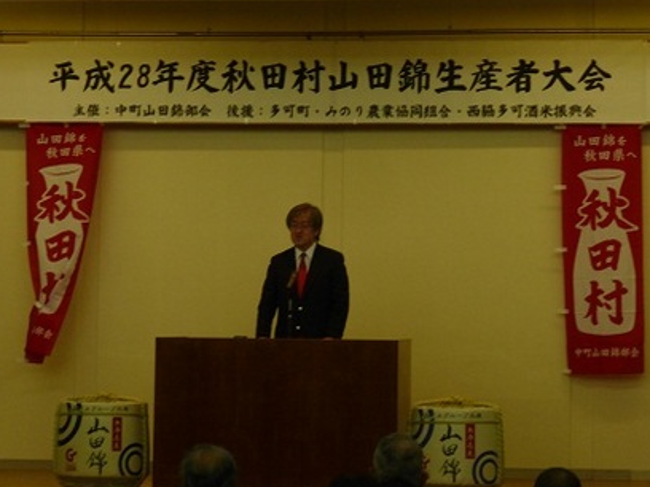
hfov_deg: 16.7
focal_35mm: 118
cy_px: 230
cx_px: 315
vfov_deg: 12.6
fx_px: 2216
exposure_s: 1/80
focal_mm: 19.1
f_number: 5.4
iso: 250
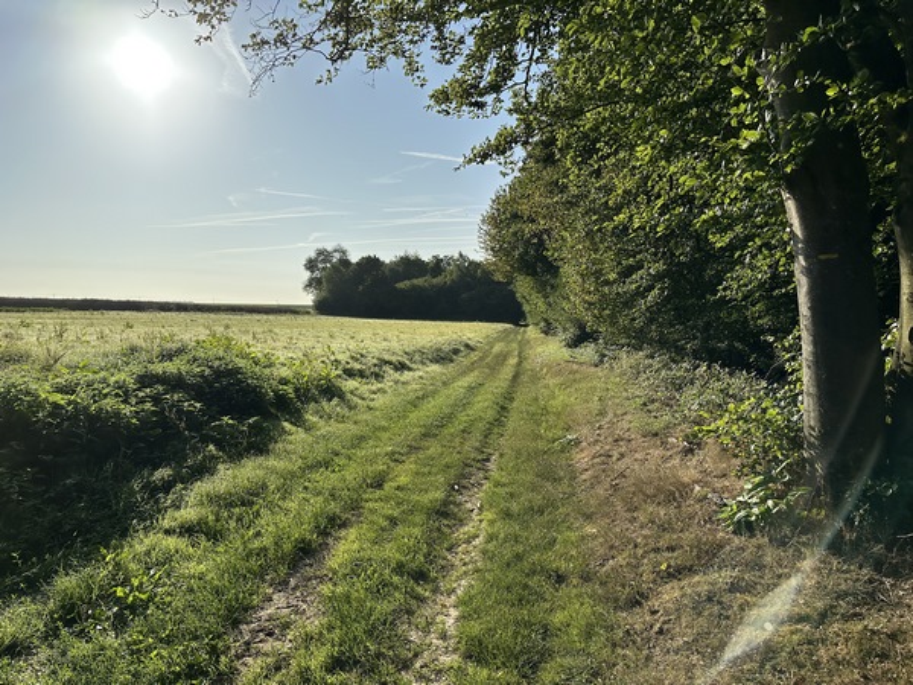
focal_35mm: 24
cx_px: 456
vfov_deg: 56.8
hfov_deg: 71.6
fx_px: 633
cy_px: 342
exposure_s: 1/9709
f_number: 1.78
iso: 80
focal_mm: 6.86
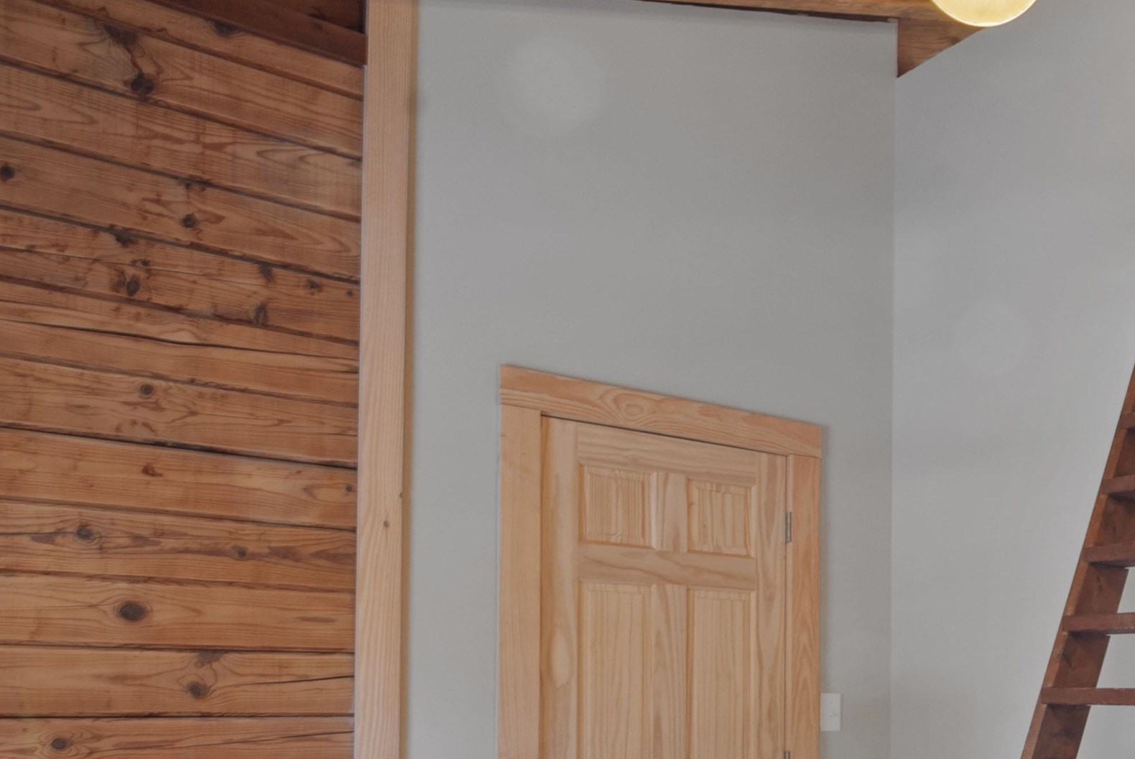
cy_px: 607
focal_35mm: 35
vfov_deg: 36.6
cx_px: 1092
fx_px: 1105
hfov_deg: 46.9
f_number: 10
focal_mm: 12
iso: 200
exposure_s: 1.1
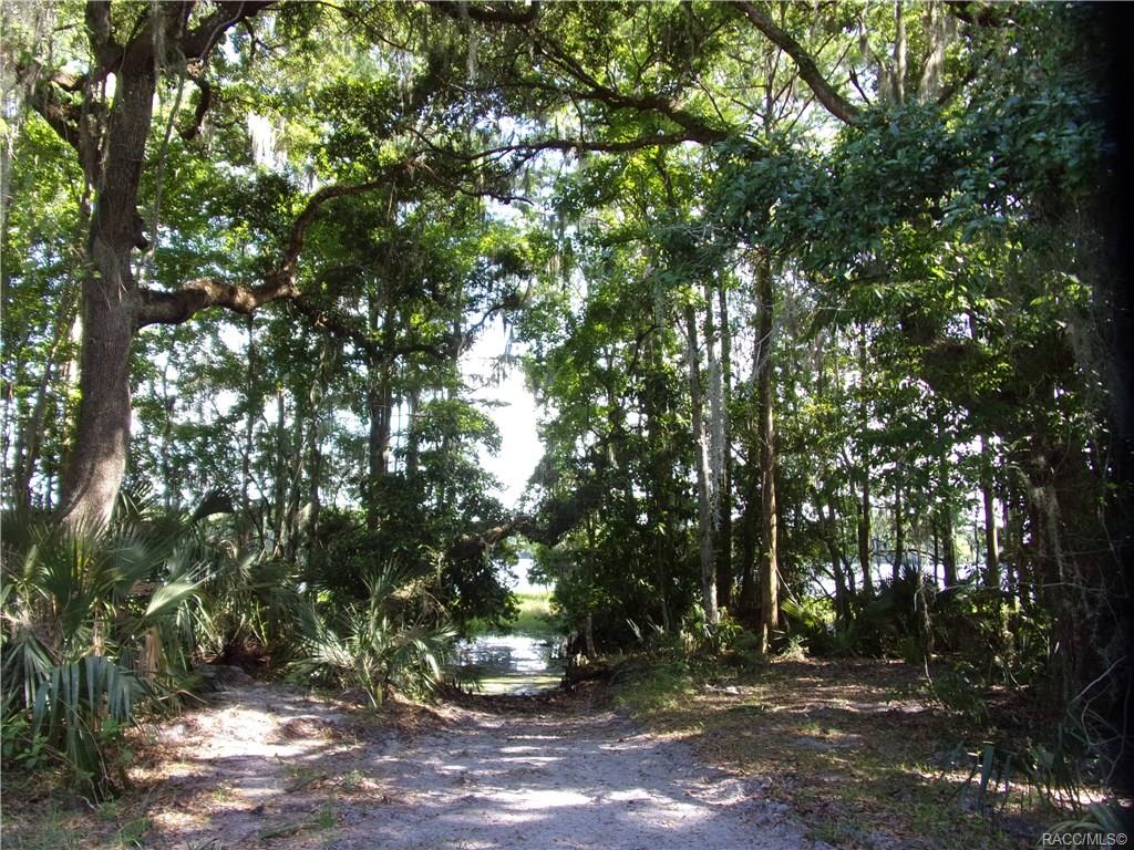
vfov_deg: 56.8
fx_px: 786
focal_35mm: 24
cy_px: 425
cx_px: 567
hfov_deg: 71.6
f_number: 3.3
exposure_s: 1/85
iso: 80
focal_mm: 4.3
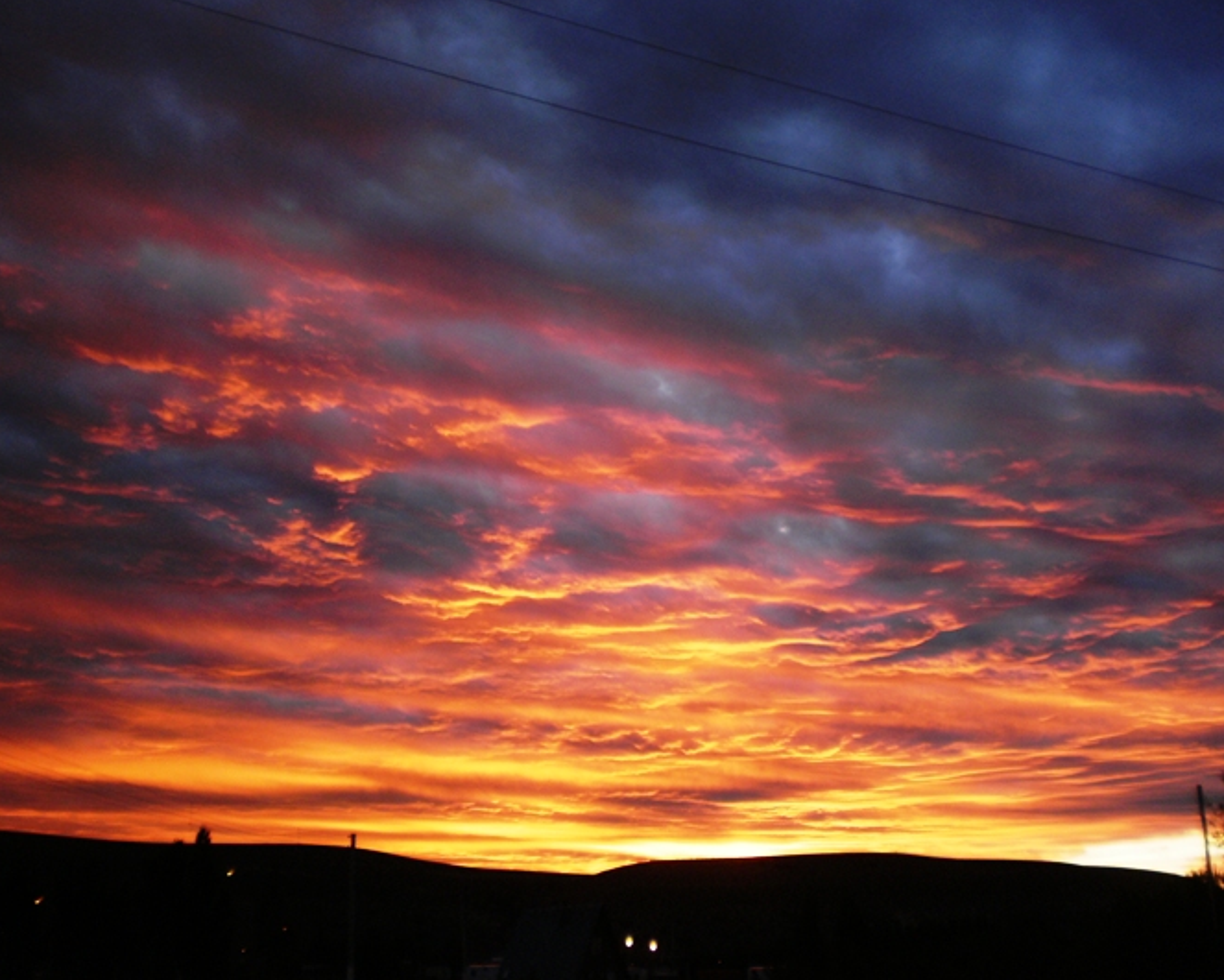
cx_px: 605
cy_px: 493
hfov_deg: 47.9
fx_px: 1377
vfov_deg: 39.2
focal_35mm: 38
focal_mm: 6.3
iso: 100
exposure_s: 1/40
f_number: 3.1
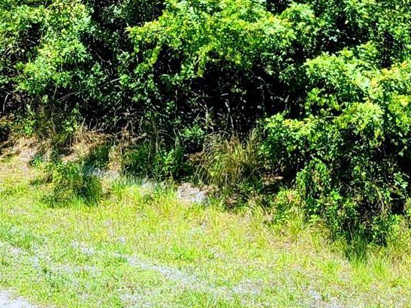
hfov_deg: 47.9
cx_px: 127
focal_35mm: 38
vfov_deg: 35.4
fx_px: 451
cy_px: 29
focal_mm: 2.2
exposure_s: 1/1241
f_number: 2.2
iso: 64
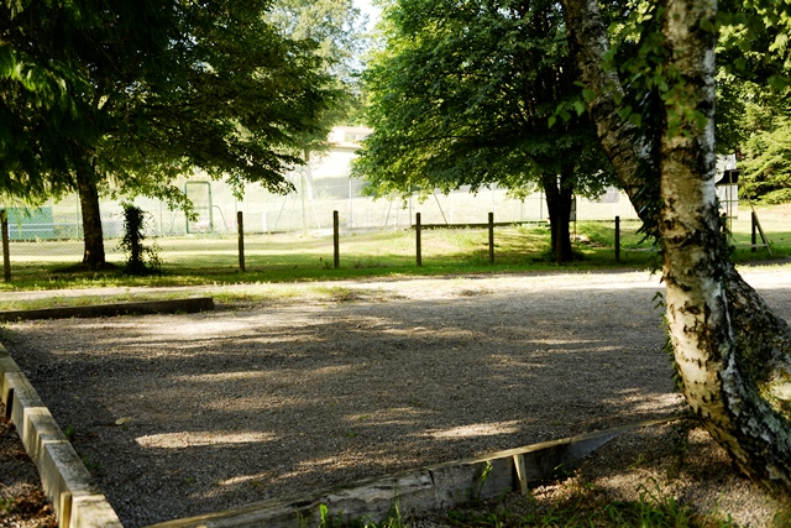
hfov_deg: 53.1
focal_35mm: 36
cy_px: 264
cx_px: 396
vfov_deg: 36.9
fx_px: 791
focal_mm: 36
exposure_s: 1/160
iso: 125
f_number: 4
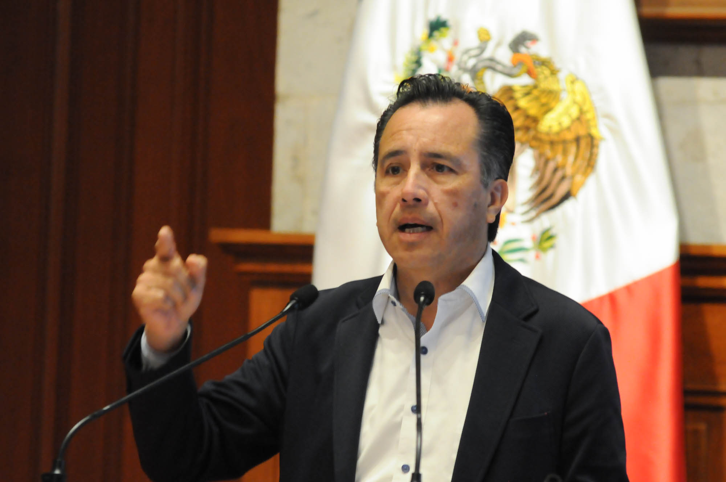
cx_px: 363
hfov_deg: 8.1
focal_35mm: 255
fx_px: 5136
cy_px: 241
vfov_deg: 5.4
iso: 2500
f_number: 3.5
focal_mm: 170
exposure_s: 1/160
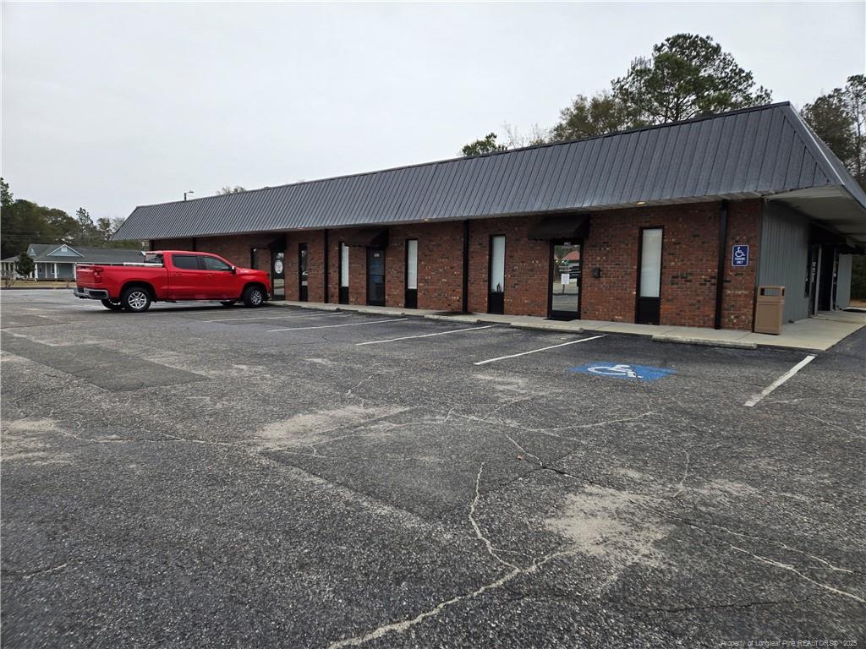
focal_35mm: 23
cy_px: 324
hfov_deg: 73.9
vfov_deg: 58.9
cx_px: 433
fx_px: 575
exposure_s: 1/180
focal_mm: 5.4
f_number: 1.8
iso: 32
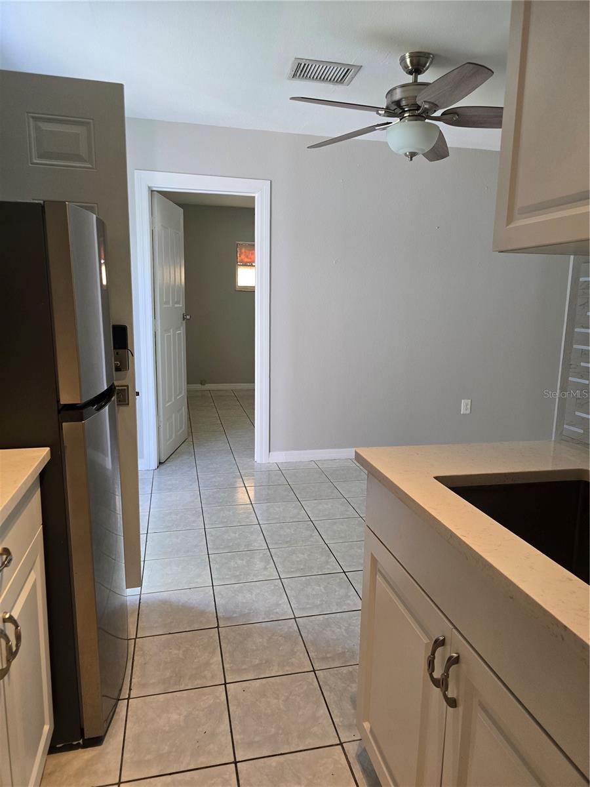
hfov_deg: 58.9
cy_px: 394
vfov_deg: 73.9
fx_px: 523
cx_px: 295
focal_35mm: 23
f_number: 1.7
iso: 160
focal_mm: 6.3
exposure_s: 1/120
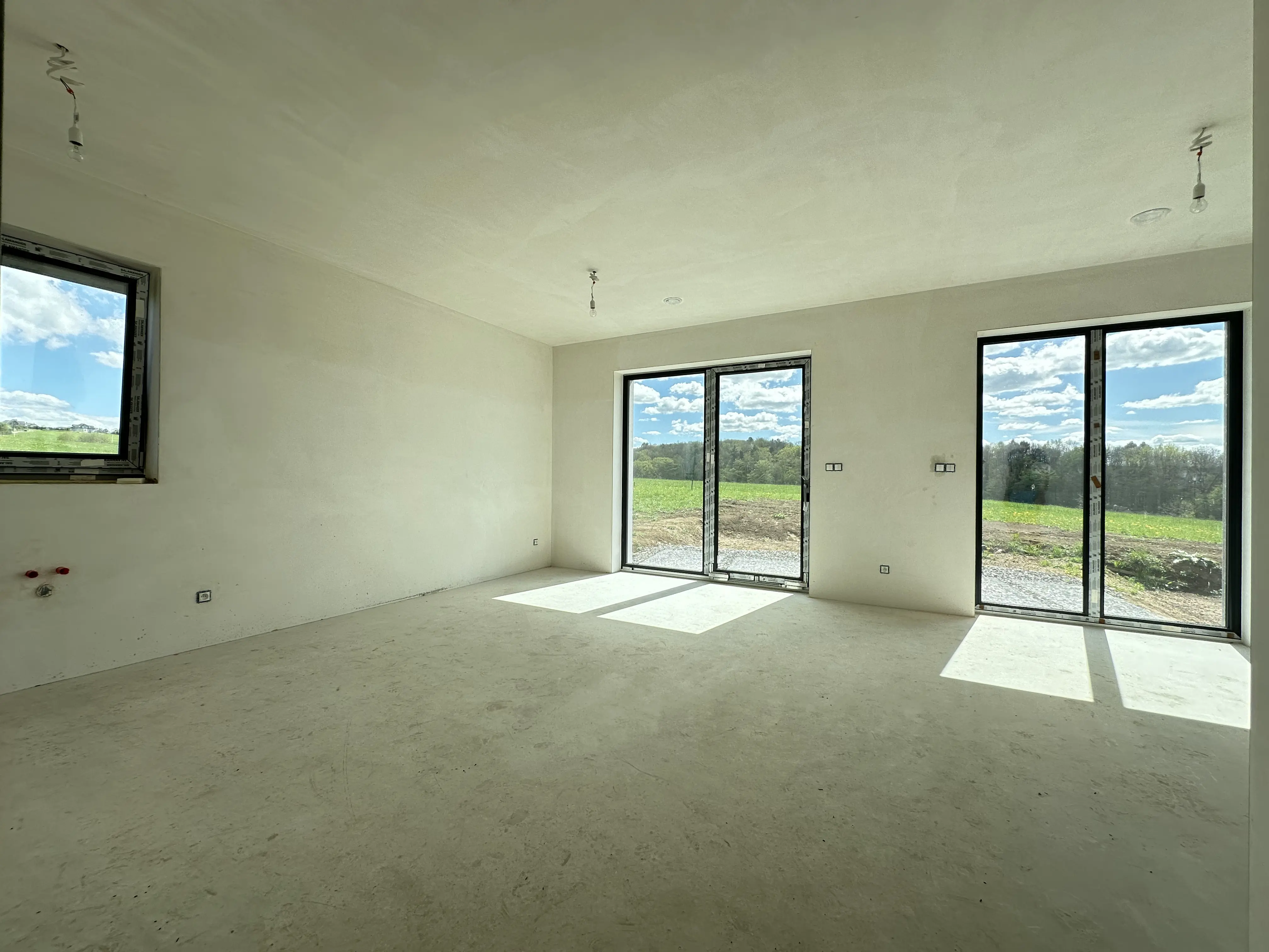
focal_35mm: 14
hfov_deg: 102.1
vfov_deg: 85.7
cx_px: 634
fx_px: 513
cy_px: 476
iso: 40
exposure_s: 1/465
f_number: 2.2
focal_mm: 2.22
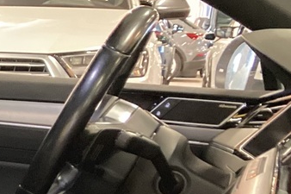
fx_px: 1002
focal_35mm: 124
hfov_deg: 13.8
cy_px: 272
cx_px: -309
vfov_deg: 10.7
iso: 500
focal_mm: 3.99
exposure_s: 1/30
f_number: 1.8
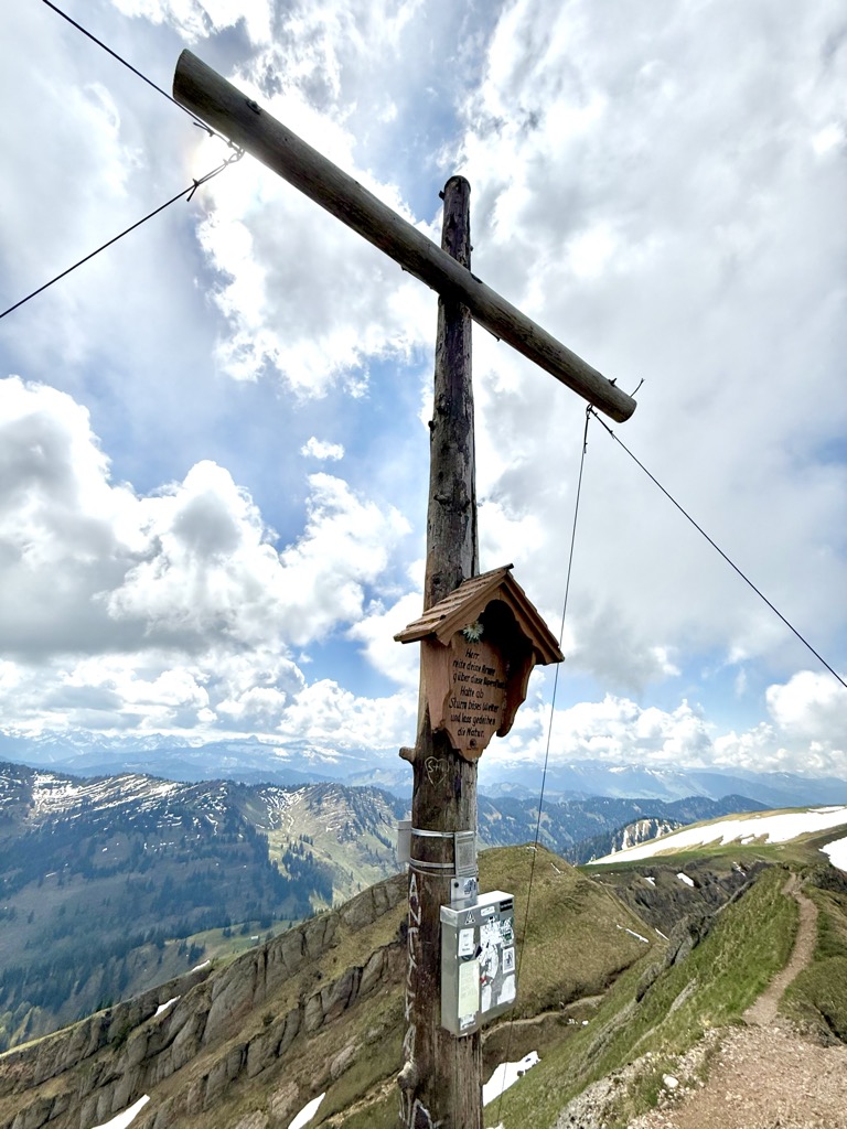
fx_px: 457
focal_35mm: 14
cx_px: 424
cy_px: 564
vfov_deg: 102.1
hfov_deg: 85.7
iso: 40
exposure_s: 1/6173
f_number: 2.2
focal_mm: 2.22
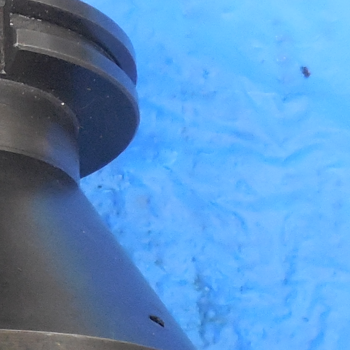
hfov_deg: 15.0
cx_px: -133
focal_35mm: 110
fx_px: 1258
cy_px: 274
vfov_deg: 15.7
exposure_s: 1/15
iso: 400
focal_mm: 4.5
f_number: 3.3
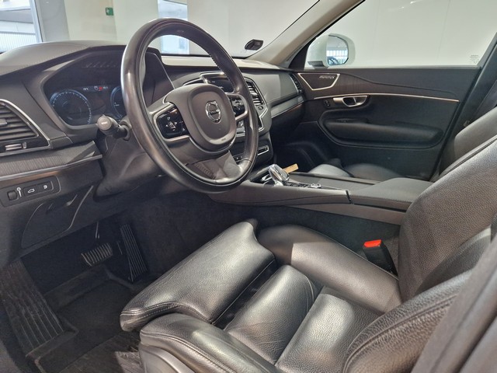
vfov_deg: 58.9
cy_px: 186
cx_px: 248
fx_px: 330
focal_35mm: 23
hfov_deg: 73.9
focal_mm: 5.4
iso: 640
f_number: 1.8
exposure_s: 1/100
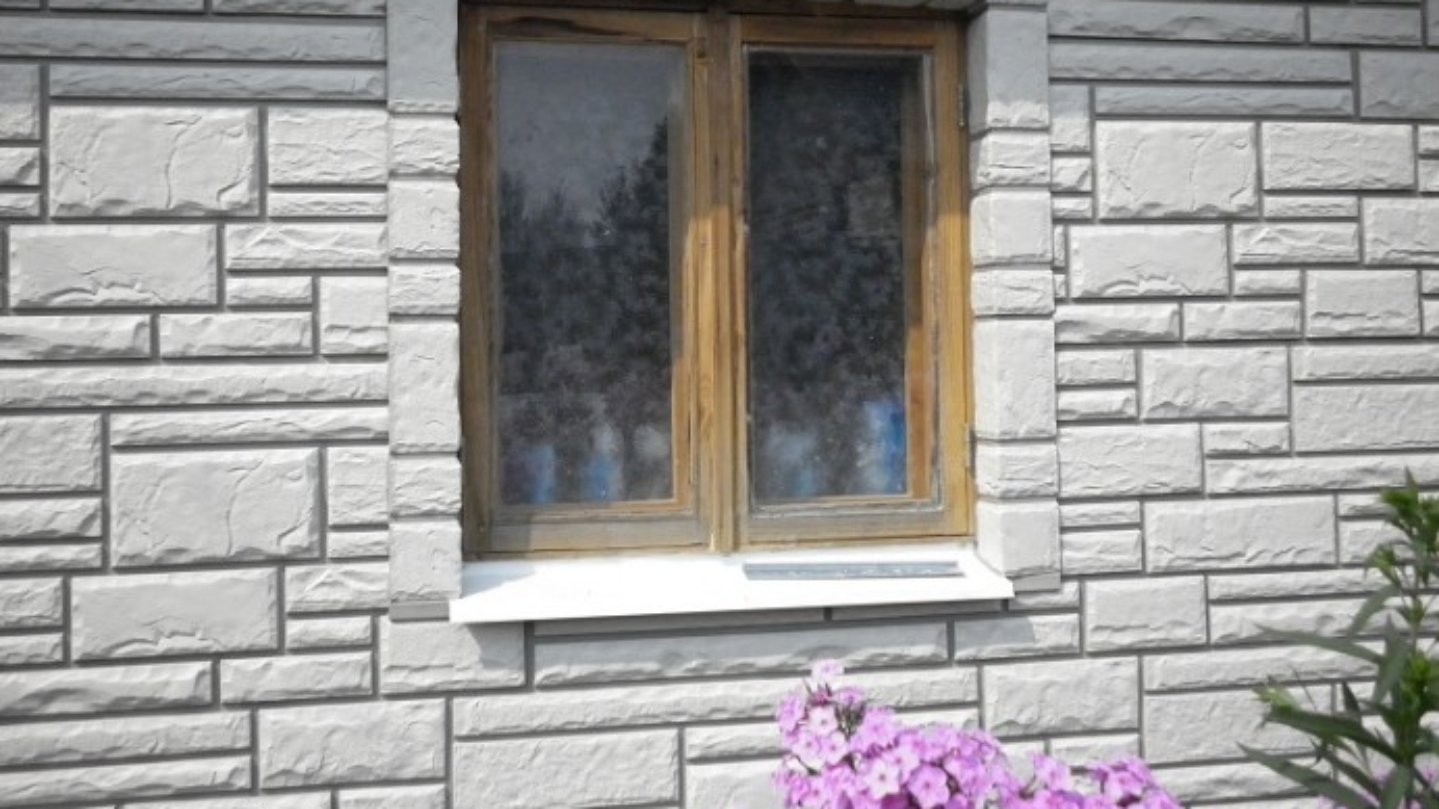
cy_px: 284
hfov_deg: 47.4
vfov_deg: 27.6
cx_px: 713
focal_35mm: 43
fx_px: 1640
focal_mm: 7.1
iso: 400
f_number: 8.4
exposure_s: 1/800
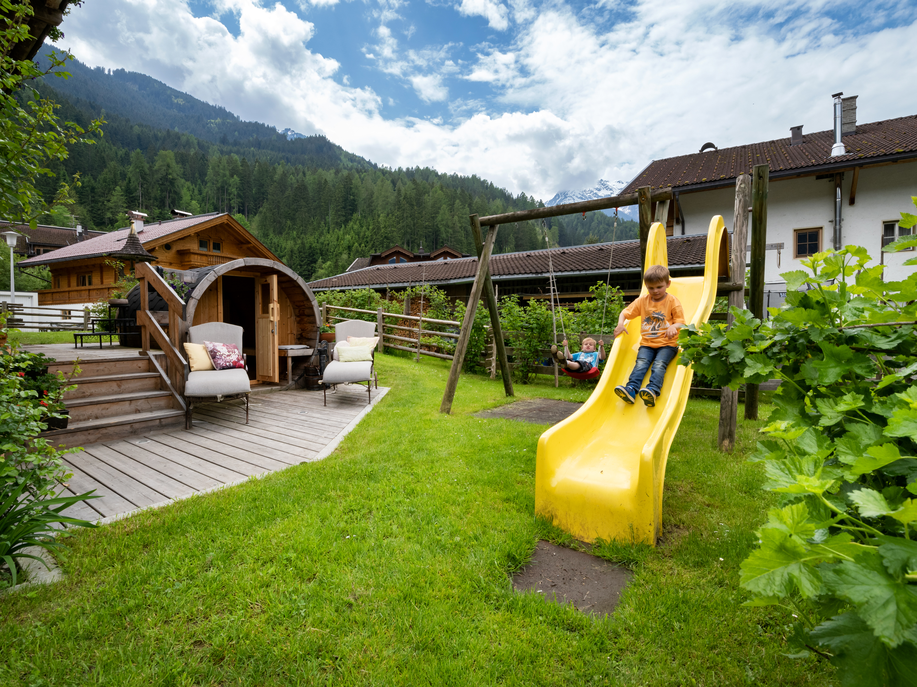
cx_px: 458
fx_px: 424
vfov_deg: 78.1
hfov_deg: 94.5
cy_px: 344
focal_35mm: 16
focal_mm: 8
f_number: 8
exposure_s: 1/320
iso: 250
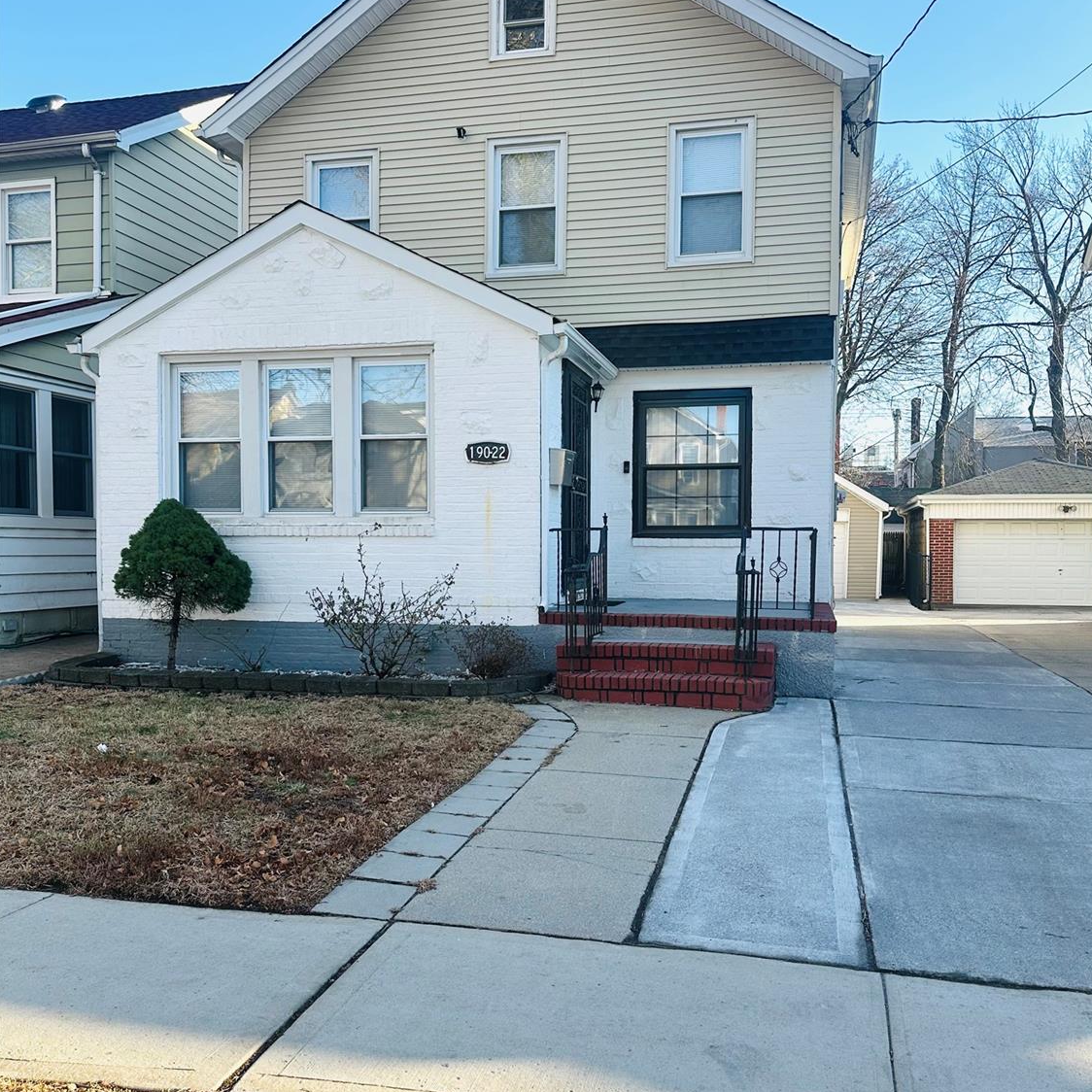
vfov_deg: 55.6
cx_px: 556
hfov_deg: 55.6
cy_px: 583
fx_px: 1035
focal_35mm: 29
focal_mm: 6.86
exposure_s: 1/1144
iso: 80
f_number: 1.78
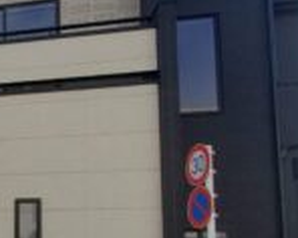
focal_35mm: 55
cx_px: -129
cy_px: 222
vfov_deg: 26.5
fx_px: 484
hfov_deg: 26.5
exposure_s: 1/1002
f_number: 2.2
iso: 50
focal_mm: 1.8
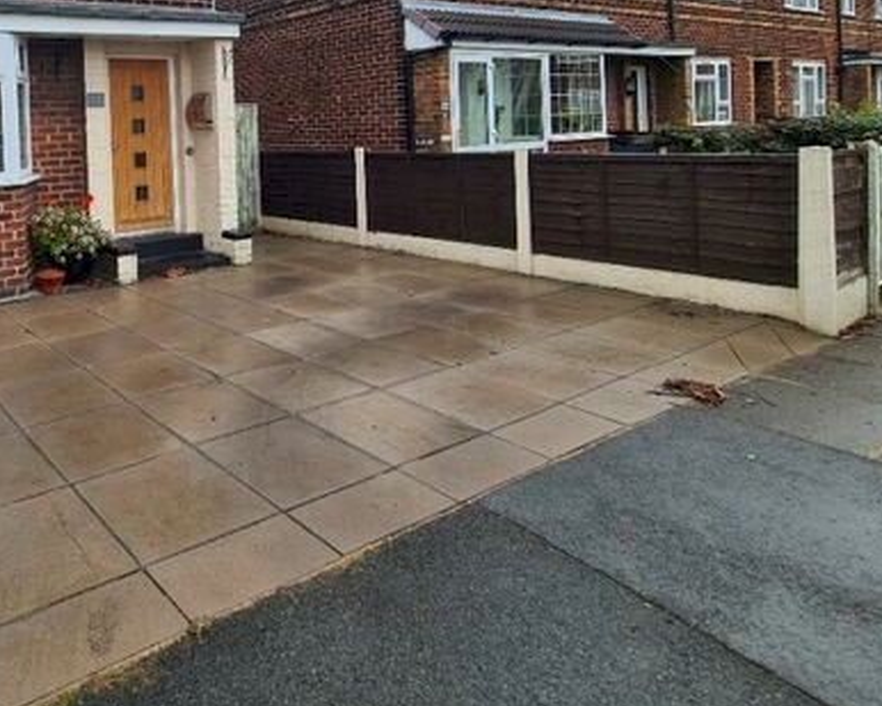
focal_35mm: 23
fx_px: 601
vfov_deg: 56.7
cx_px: 119
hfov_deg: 63.0
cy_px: 147
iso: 64
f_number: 2.2
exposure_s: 1/216
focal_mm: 2.22
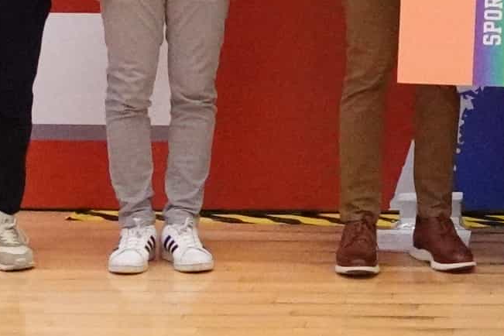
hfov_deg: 10.6
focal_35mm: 191
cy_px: -217
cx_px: 620
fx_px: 2674
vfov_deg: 7.0
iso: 5000
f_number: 2.8
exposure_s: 1/320
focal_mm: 12.27
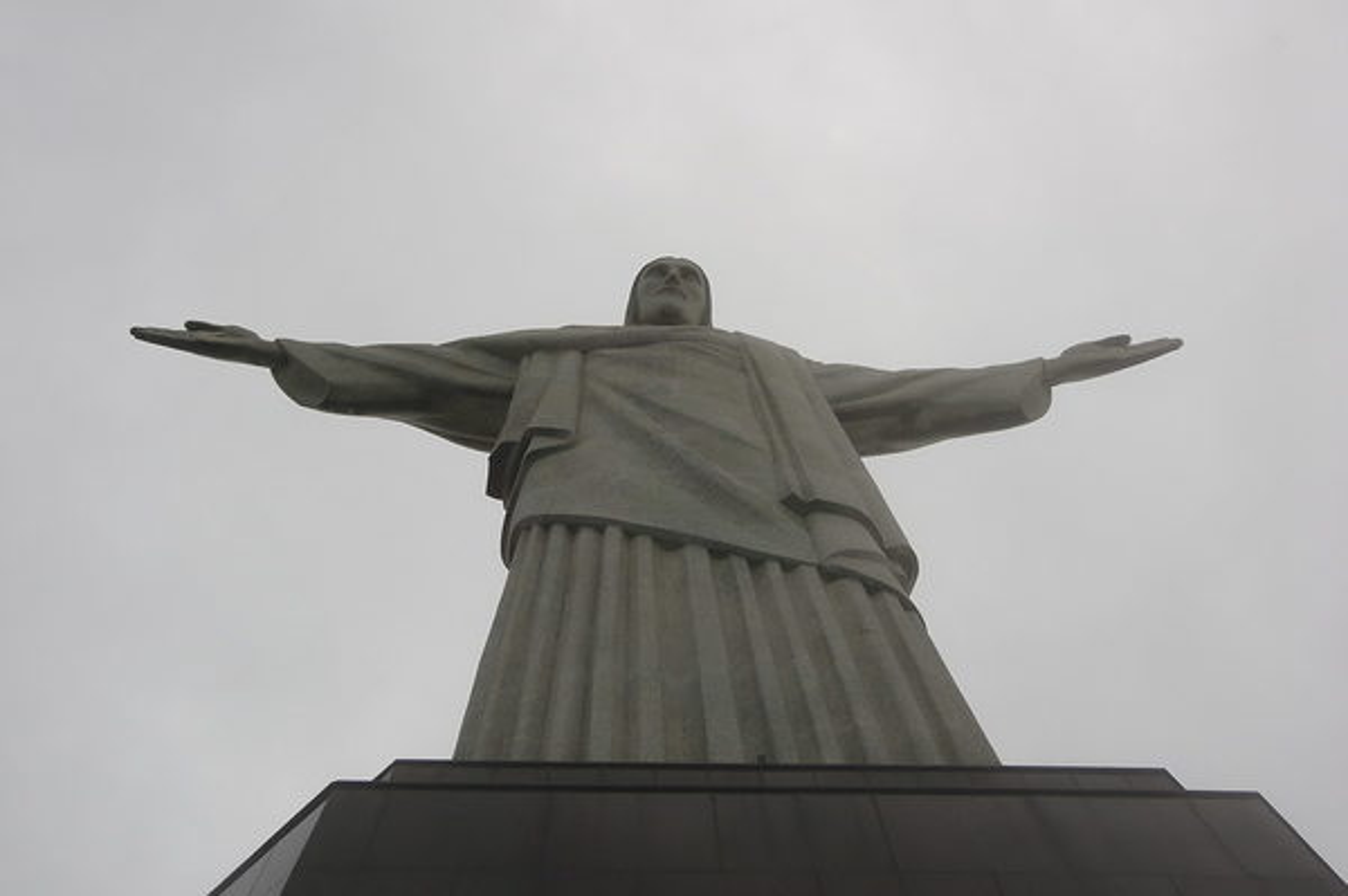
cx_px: 674
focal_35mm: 27
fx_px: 1010
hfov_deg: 67.4
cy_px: 448
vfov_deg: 47.9
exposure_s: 1/1250
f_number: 7.1
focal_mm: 18
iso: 200
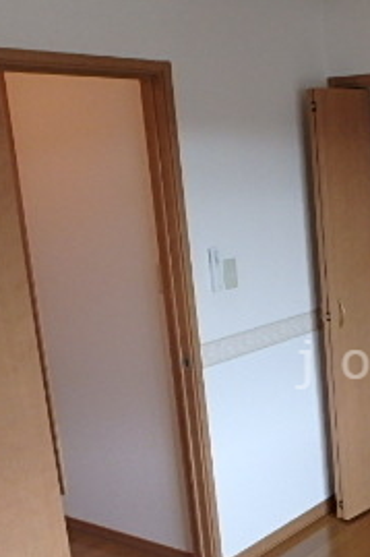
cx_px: 436
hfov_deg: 23.8
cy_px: 364
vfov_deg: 37.9
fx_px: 803
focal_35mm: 52
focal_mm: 3.7
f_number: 3.5
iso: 250
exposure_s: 1/30
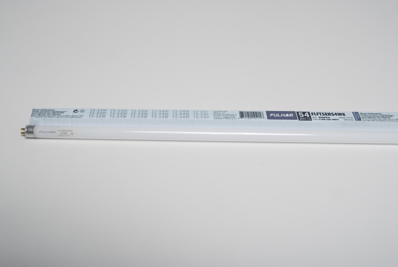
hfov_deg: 47.9
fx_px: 448
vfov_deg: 33.1
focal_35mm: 40
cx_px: 199
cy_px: 134
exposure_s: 1/200
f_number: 20
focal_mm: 27
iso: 100
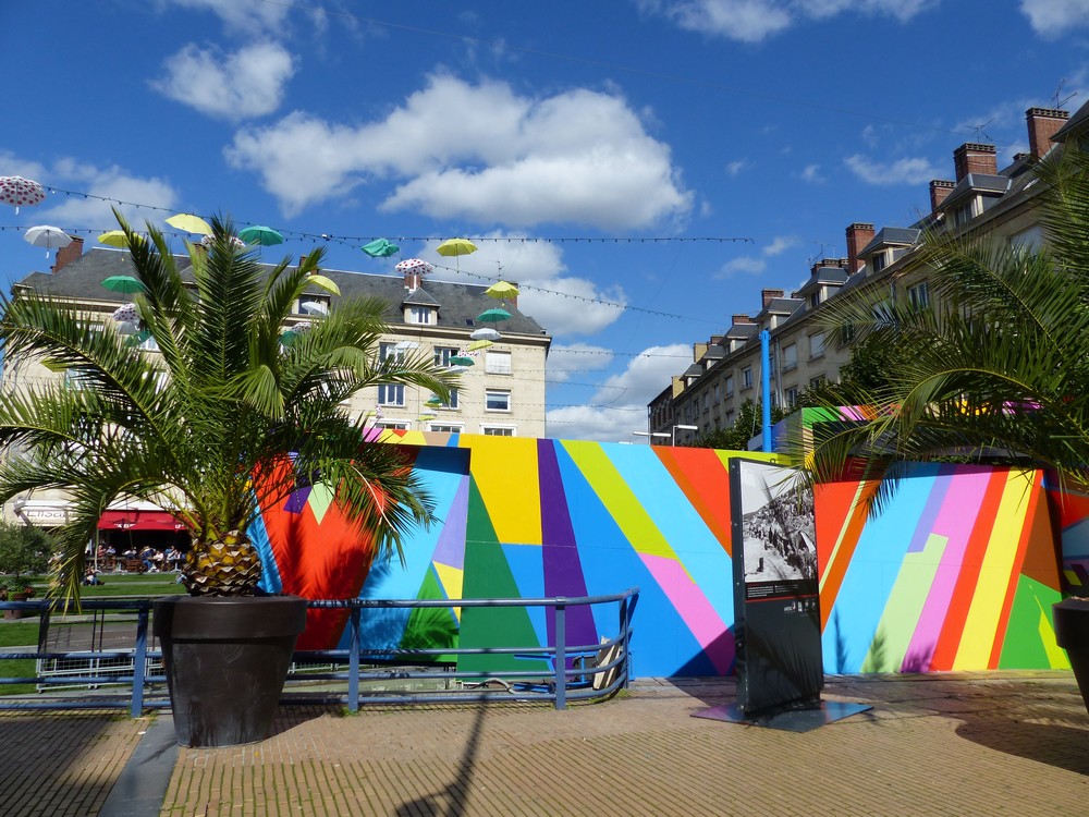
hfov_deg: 69.4
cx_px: 544
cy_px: 408
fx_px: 786
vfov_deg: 54.9
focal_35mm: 25
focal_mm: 4.5
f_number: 4
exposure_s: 1/1600
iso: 100
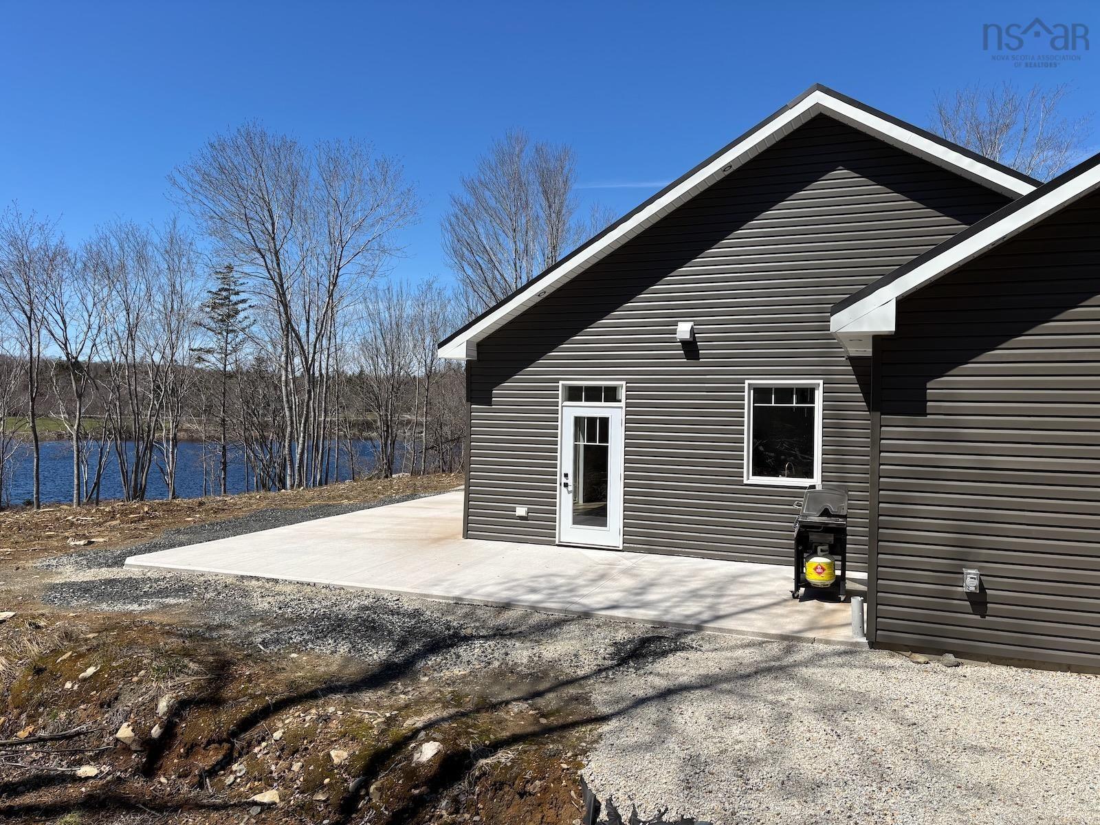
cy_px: 412
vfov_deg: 53.1
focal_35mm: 26
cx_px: 550
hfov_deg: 67.3
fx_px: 826
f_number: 1.6
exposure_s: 1/4082
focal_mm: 5.96
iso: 50
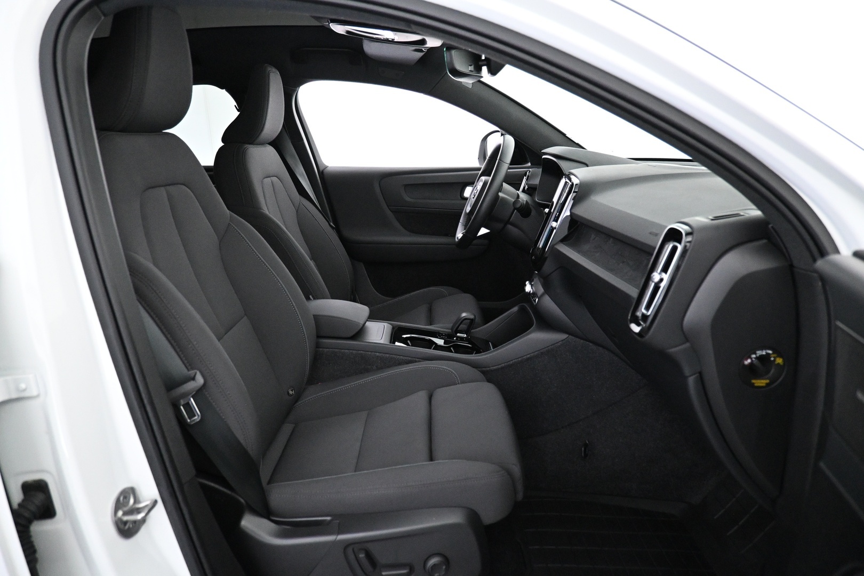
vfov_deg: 53.1
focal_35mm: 24
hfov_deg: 73.7
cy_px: 288
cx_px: 432
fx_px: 576
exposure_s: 1/50
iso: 4000
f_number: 3.5
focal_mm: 16
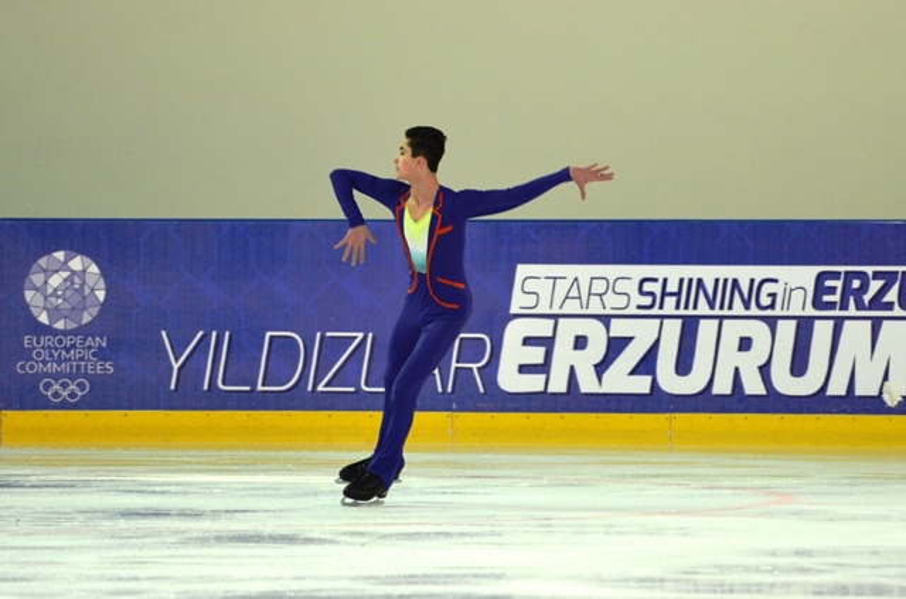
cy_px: 300
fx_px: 7530
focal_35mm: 300
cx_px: 453
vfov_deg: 4.6
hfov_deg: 6.9
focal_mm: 200
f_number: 2.8
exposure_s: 1/320
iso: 1000
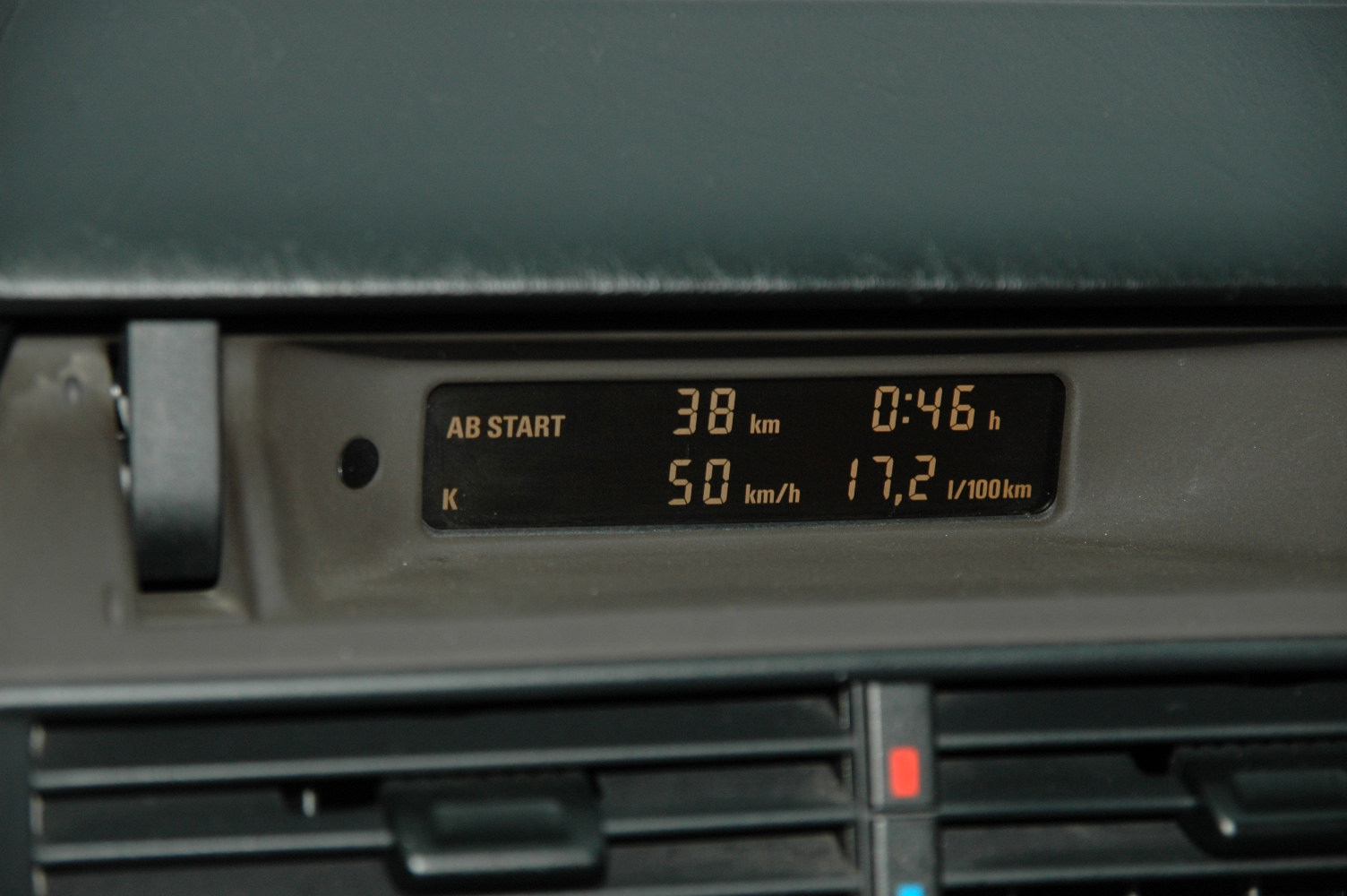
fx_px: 3925
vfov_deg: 13.0
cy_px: 448
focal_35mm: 105
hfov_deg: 19.5
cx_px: 674
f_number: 4.5
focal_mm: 70
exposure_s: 1/60
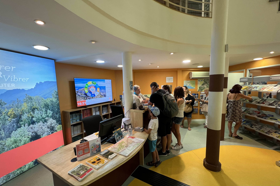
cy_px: 99
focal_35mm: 14
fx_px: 109
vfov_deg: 81.1
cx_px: 140
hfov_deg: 104.3
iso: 160
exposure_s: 1/50
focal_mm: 1.57
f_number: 1.8
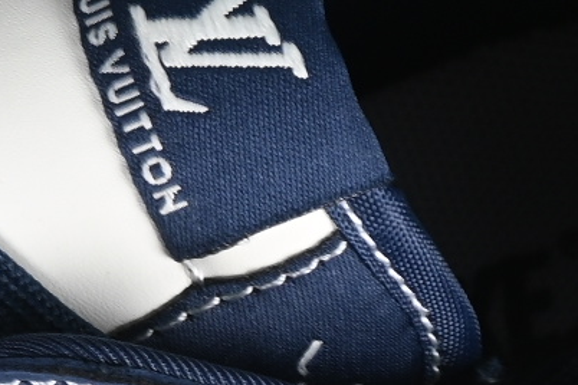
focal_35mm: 520
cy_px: 149
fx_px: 8348
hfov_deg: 3.9
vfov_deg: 2.6
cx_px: -474
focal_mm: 50
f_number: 6.3
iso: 160
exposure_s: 1/60
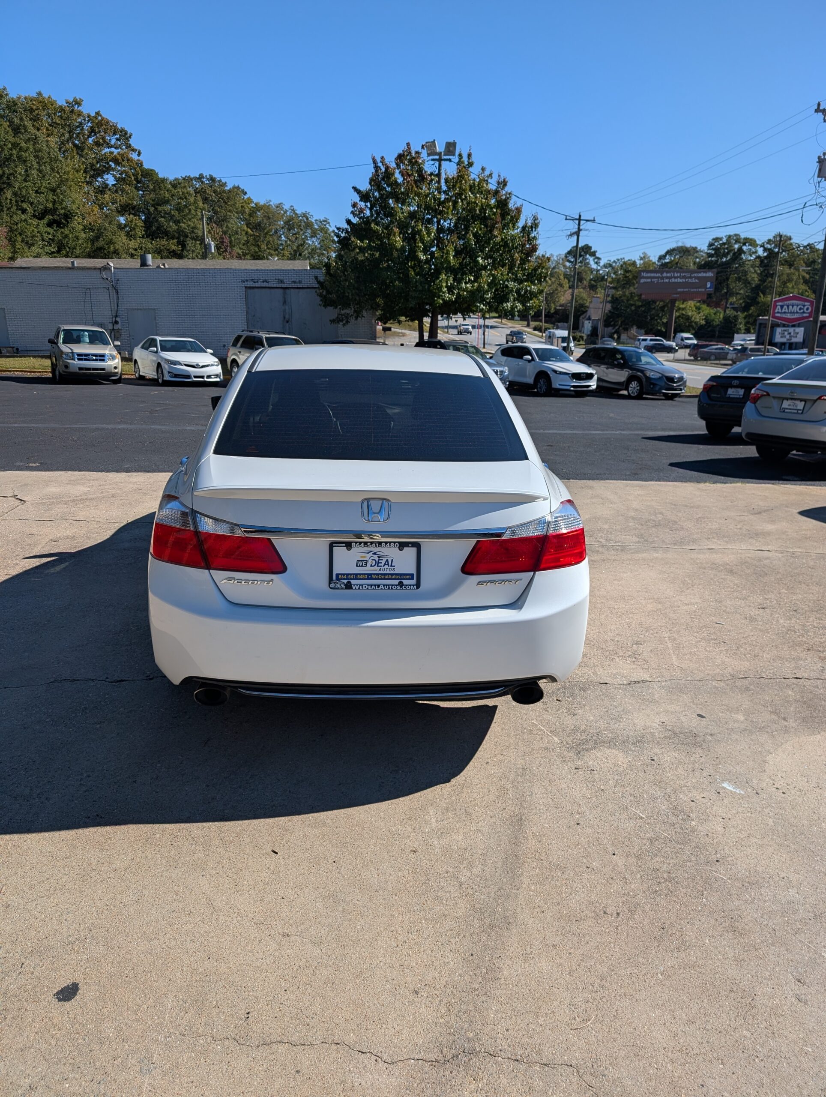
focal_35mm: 24
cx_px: 413
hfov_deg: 56.9
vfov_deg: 71.5
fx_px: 762
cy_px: 548
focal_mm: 6.9
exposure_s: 1/1637
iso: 19
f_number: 1.68
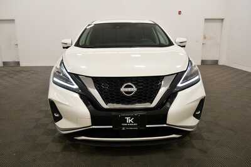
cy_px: 84
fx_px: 209
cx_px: 126
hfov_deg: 61.9
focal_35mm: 30
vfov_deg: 43.6
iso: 800
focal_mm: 20
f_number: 5.6
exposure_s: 1/250
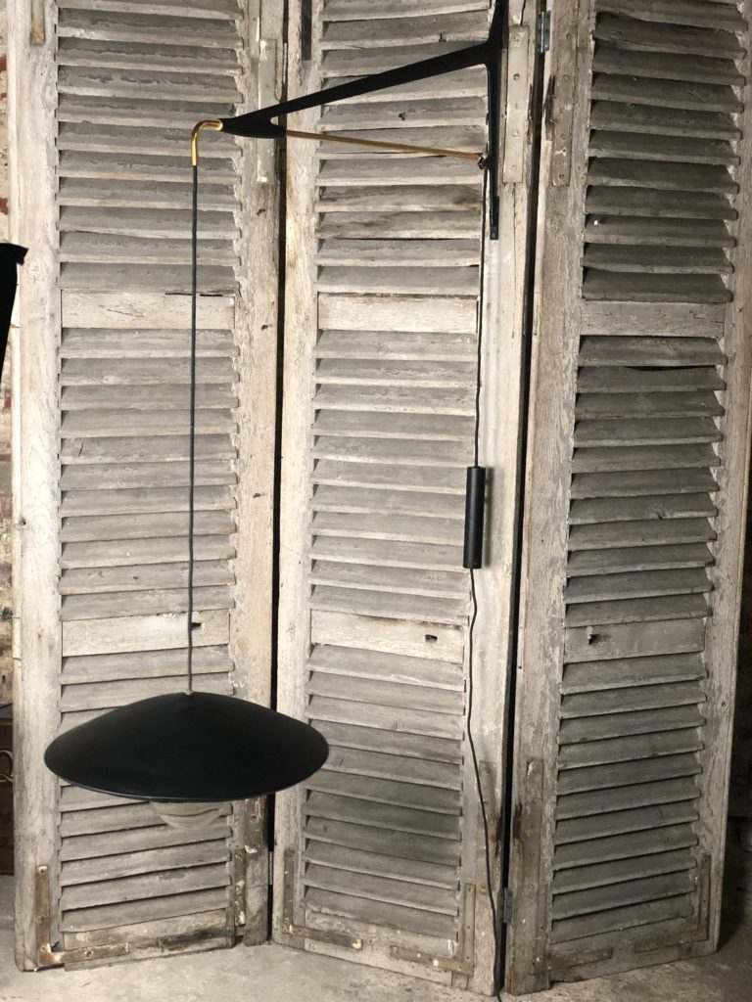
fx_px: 1506
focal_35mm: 52
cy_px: 501
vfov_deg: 36.8
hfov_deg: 28.0
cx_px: 376
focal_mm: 6
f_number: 2.4
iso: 160
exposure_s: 1/33
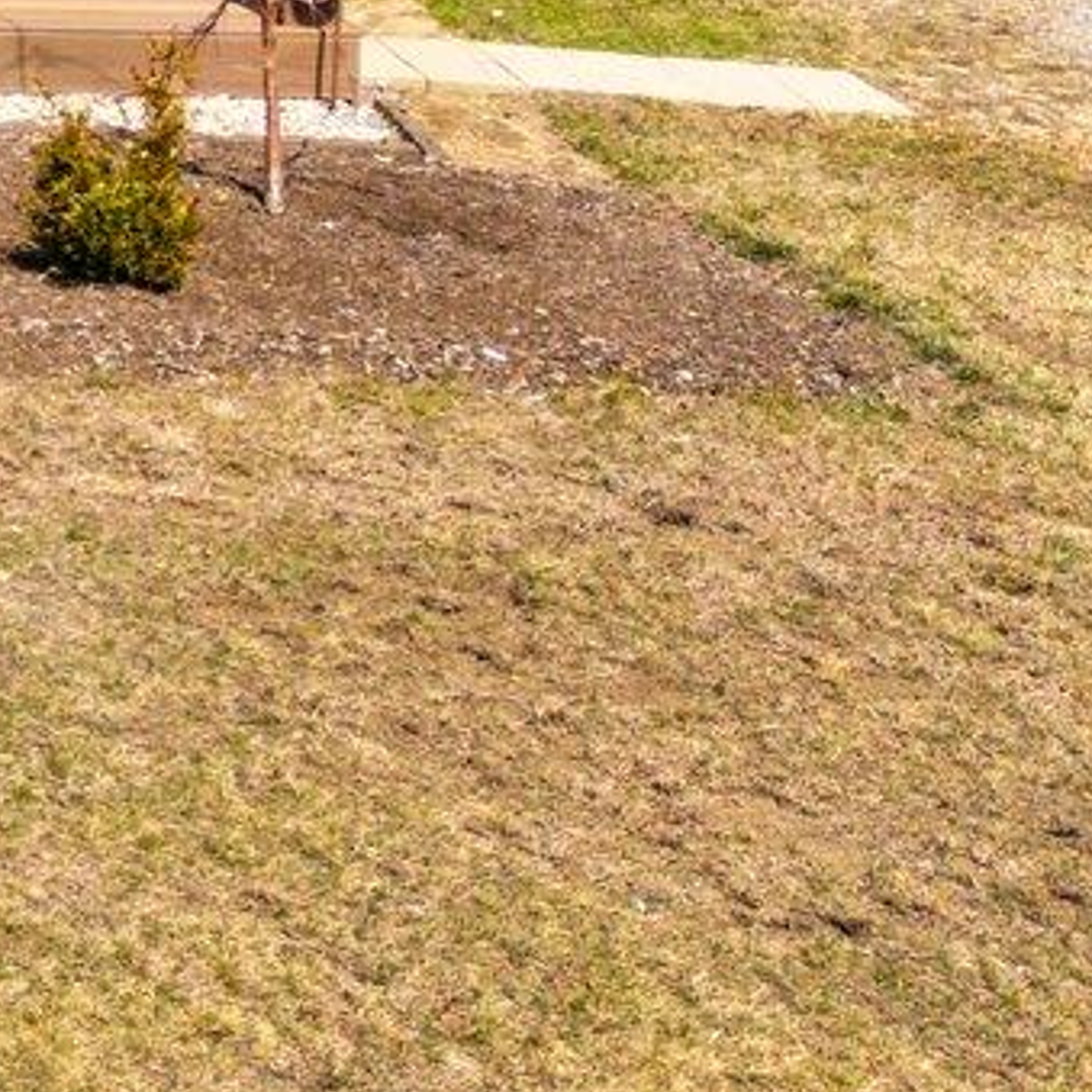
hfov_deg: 12.0
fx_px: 4568
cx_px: -1176
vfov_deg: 12.5
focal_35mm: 128
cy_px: -831
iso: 120
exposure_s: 1/2500
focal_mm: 6.72
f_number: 1.7
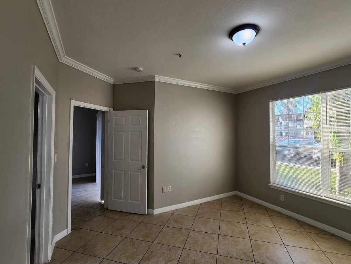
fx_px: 152
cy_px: 130
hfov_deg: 98.1
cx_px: 180
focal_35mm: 15
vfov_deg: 81.8
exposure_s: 1/120
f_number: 2.2
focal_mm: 2.2
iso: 50
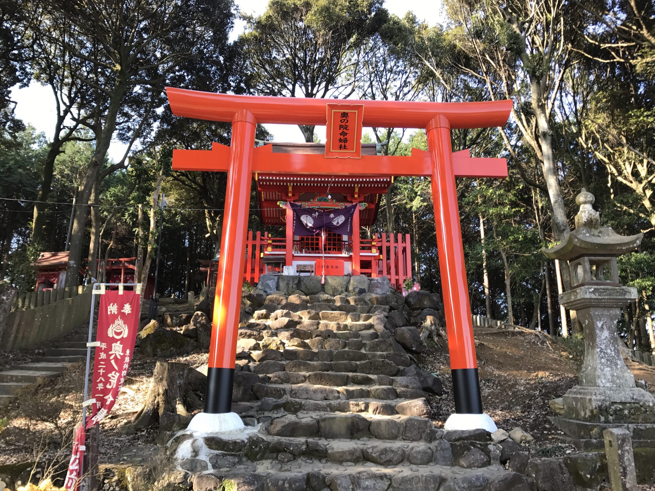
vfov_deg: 49.7
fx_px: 530
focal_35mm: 28
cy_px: 246
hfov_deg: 63.4
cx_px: 328
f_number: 1.8
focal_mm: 3.99
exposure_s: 1/150
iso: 20
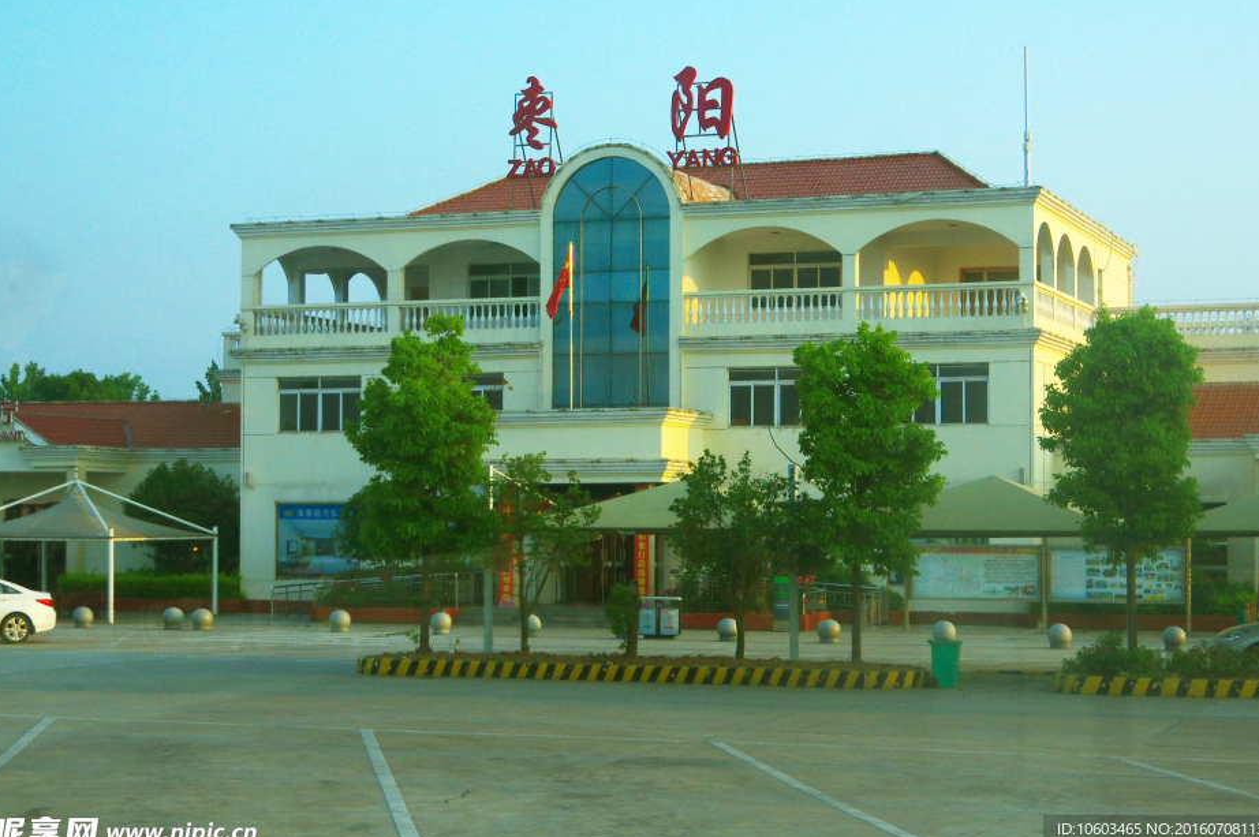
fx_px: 2096
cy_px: 391
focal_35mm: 60
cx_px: 668
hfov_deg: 33.4
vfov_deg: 22.6
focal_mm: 36
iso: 400
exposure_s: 1/800
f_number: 5.6
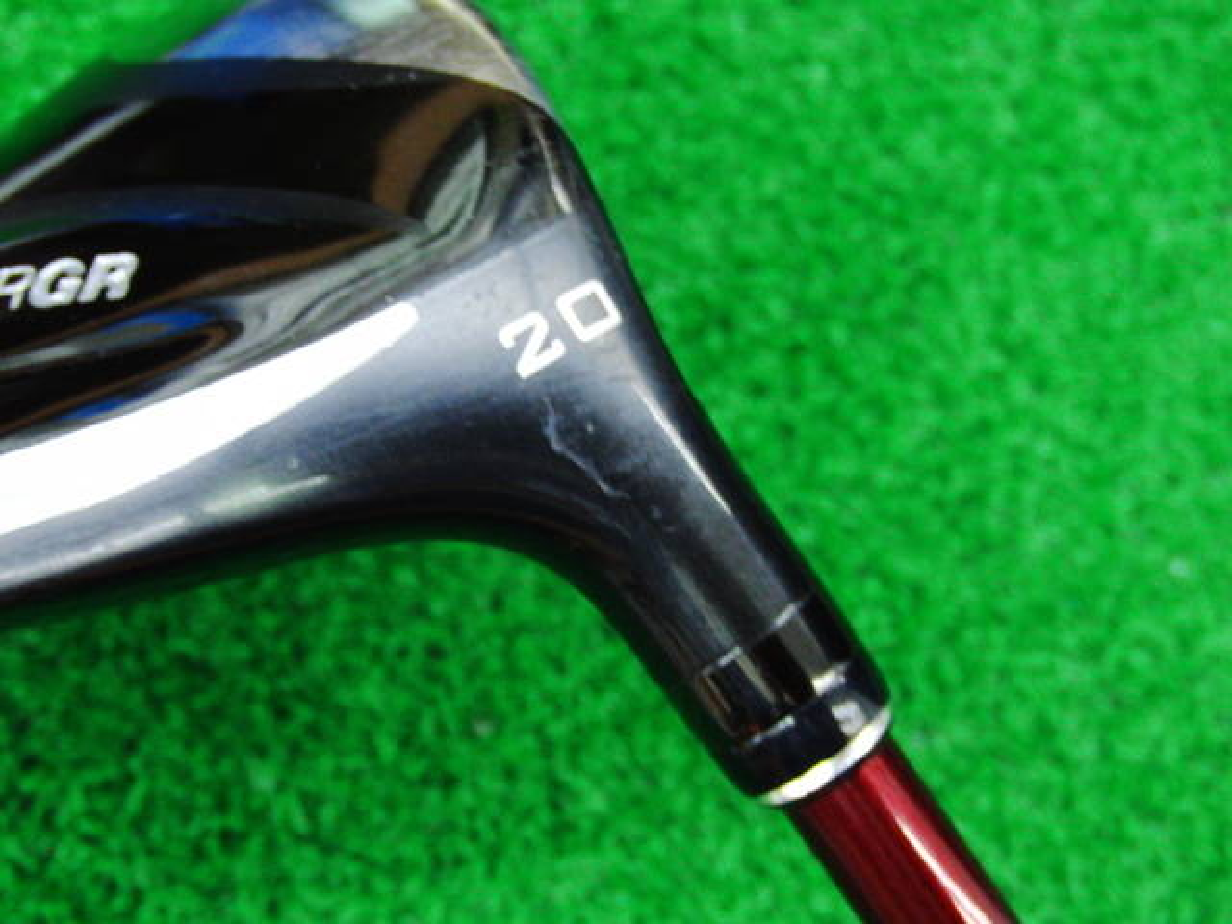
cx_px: 616
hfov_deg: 43.9
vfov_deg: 33.6
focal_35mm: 43
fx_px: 1530
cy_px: 462
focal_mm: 7.54
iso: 400
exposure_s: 1/20
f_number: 3.7
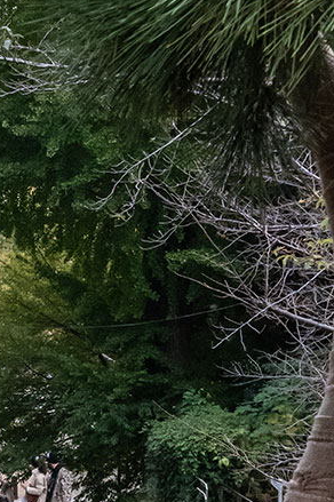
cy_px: 333
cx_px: -85
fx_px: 2114
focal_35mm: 152
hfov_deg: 8.9
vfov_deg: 13.5
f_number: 11
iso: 6400
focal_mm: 30.8
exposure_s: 1/100
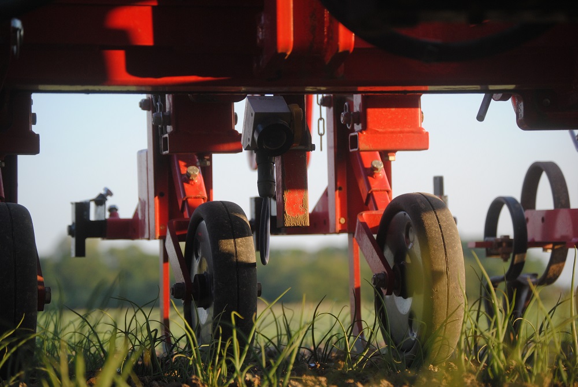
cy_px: 194
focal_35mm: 117
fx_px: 1880
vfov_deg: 11.7
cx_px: 289
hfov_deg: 17.5
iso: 200
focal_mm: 78
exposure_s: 1/320
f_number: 4.5
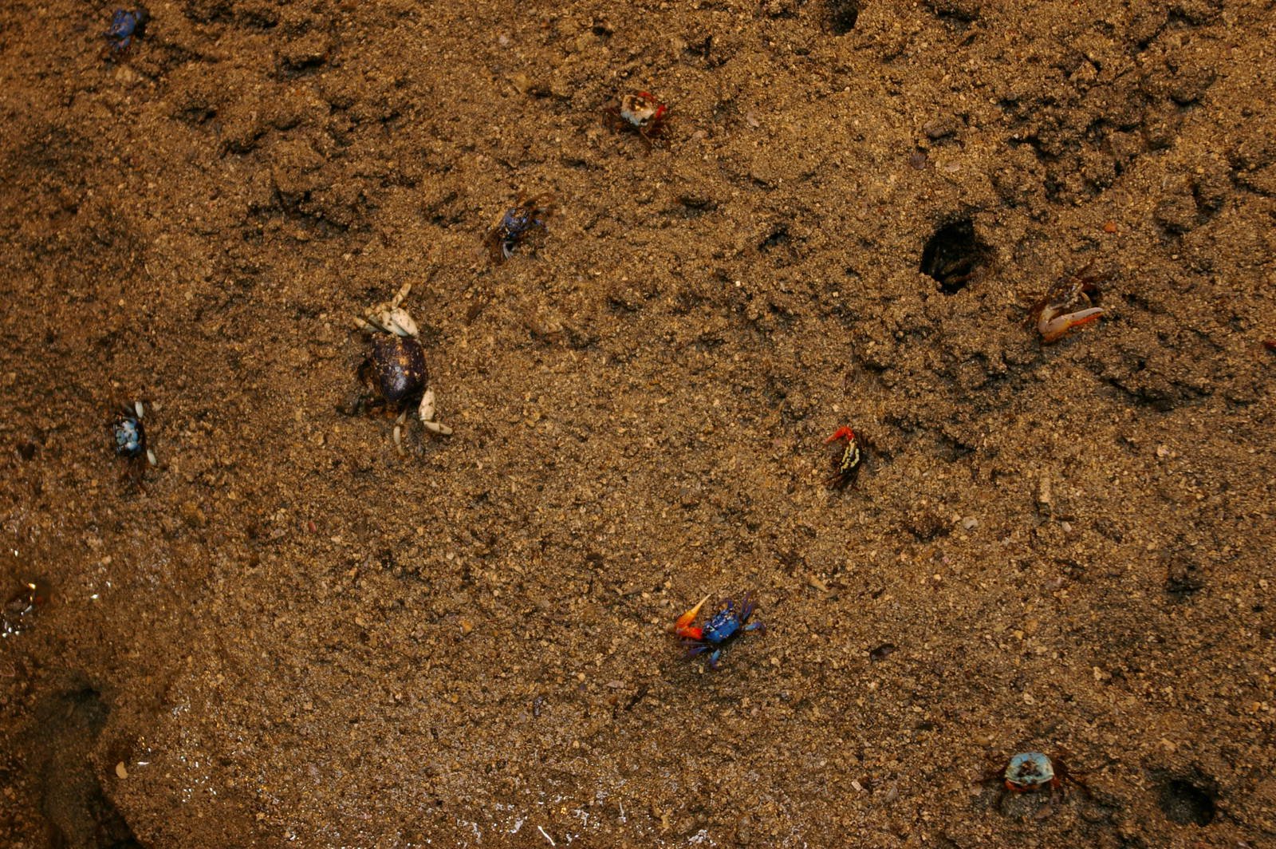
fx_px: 2922
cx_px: 638
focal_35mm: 82
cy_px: 424
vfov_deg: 16.5
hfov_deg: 24.6
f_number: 5.6
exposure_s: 1/90
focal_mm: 55
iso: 400
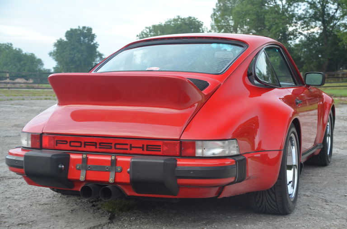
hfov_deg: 33.5
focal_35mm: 60
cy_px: 114
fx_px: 577
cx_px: 174
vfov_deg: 22.5
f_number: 4.5
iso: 560
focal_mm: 40
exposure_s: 1/60
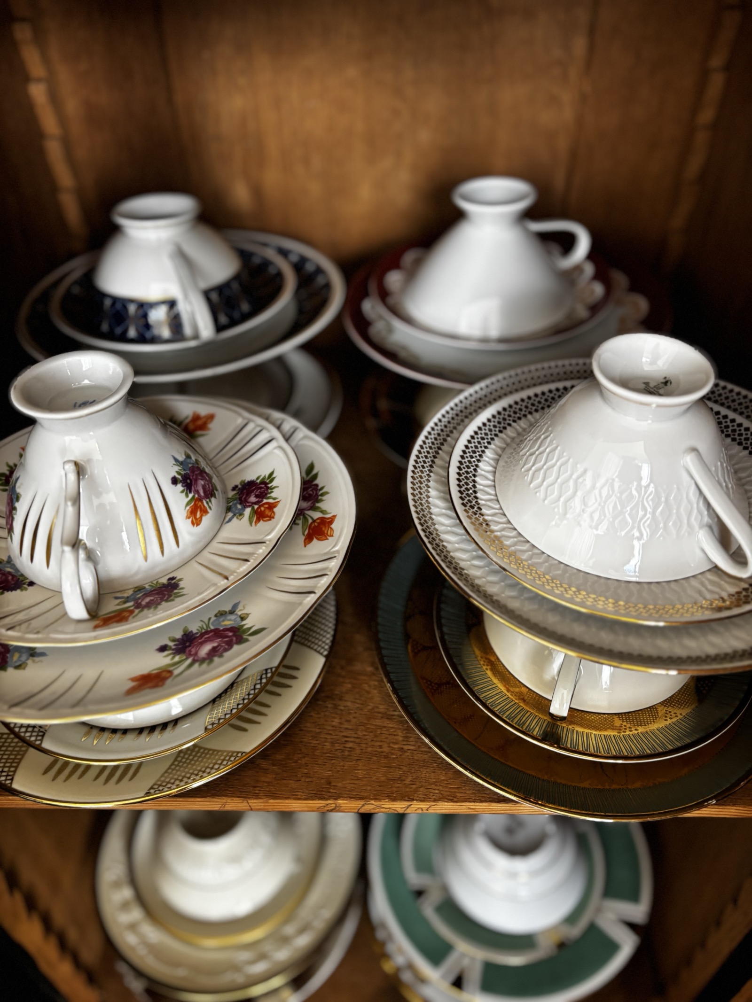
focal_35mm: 26
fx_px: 753
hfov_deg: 53.1
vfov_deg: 67.3
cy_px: 501
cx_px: 376
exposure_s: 1/50
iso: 250
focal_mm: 5.96
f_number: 1.6
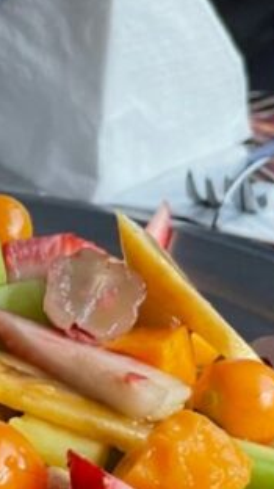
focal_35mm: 93
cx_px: -204
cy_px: 265
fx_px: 1204
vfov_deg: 22.9
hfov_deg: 12.0
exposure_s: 1/57
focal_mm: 4.2
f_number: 1.6
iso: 500
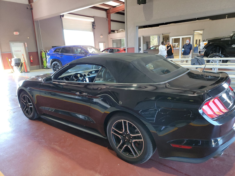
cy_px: 88
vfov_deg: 56.8
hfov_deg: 71.6
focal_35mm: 24
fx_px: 163
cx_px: 118
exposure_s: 1/59
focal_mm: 6.7
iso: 456
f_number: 1.8
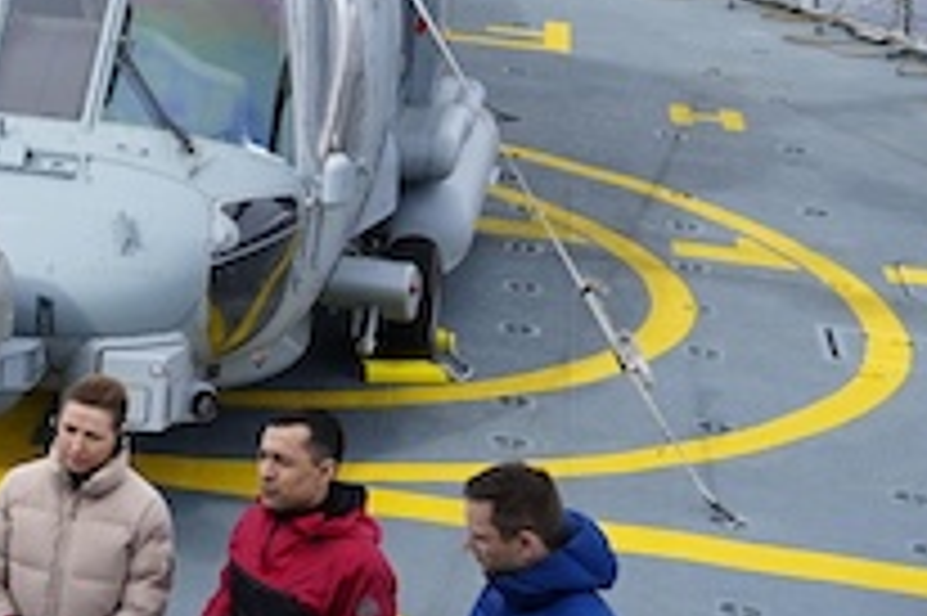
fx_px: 2933
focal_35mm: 114
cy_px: 106
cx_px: -634
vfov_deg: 11.9
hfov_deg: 15.8
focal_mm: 24
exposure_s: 1/1250
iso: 125
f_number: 2.8
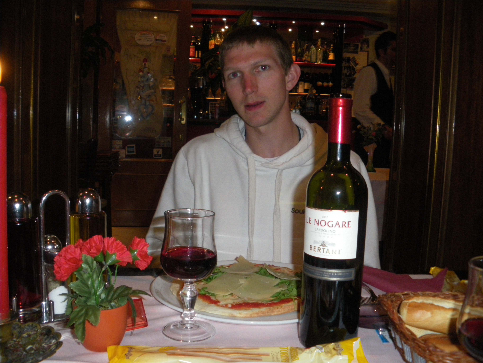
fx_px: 502
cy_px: 182
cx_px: 242
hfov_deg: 51.4
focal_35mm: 36
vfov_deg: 39.7
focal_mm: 6.3
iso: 400
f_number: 3.5
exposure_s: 1/50
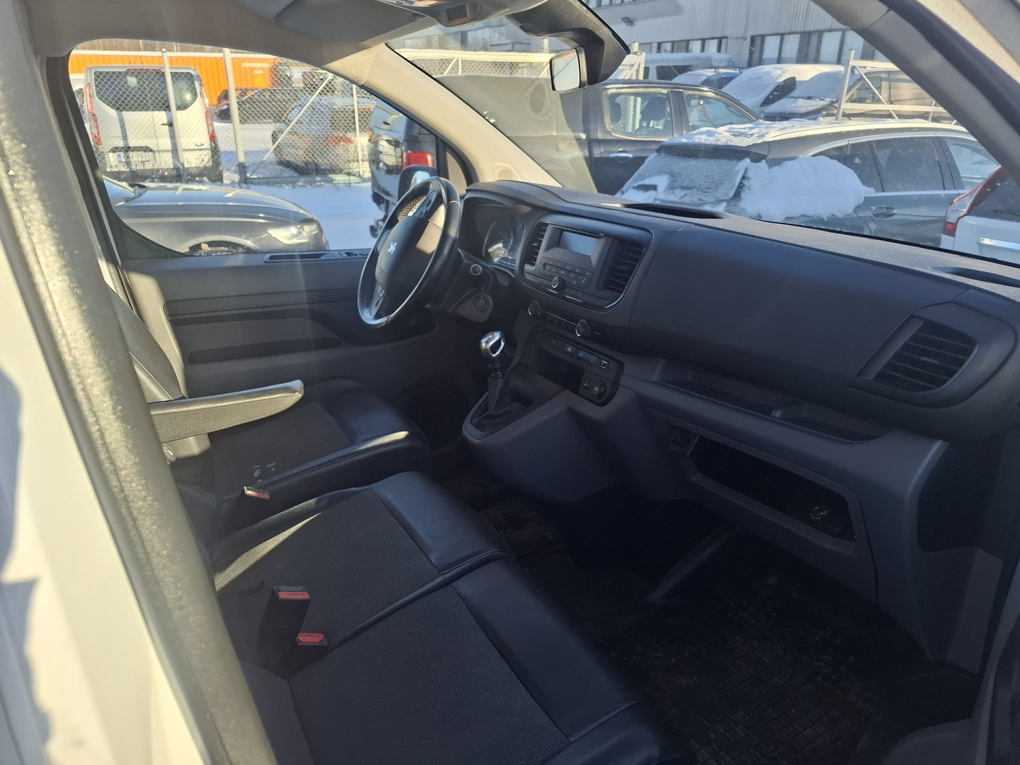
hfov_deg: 73.9
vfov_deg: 58.9
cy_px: 382
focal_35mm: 23
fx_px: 678
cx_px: 510
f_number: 1.8
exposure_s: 1/264
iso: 50
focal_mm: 5.54
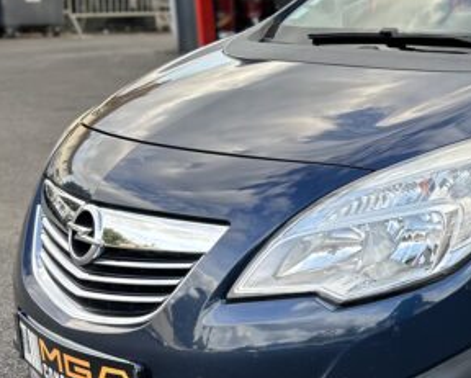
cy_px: 190
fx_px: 907
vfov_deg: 23.5
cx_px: 533
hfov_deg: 26.5
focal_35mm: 65
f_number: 1.78
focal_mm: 6.86
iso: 80
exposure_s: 1/450
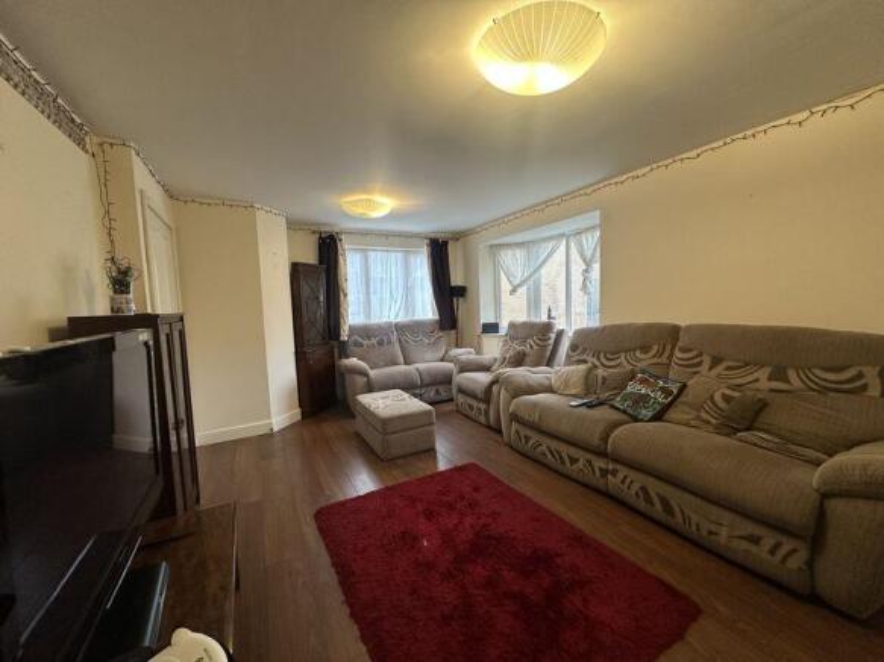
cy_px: 331
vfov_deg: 85.7
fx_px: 357
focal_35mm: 14
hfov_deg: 102.1
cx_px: 442
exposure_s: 1/50
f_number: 2.2
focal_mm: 2.22
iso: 160
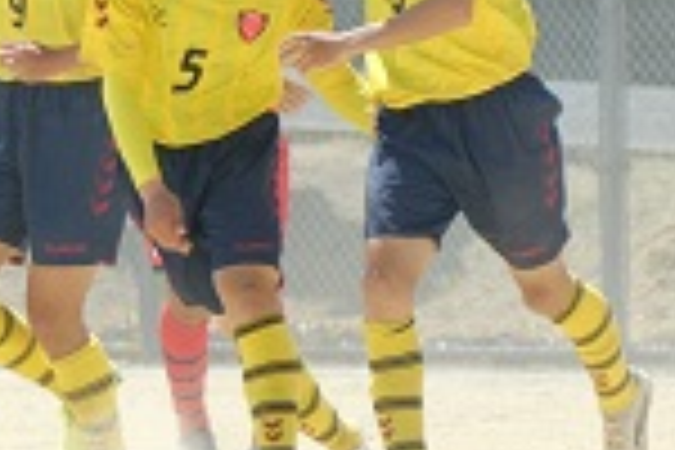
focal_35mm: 1502
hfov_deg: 1.4
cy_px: -38
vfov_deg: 0.9
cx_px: 540
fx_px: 28160
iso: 250
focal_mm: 300
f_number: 6.4
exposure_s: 1/500
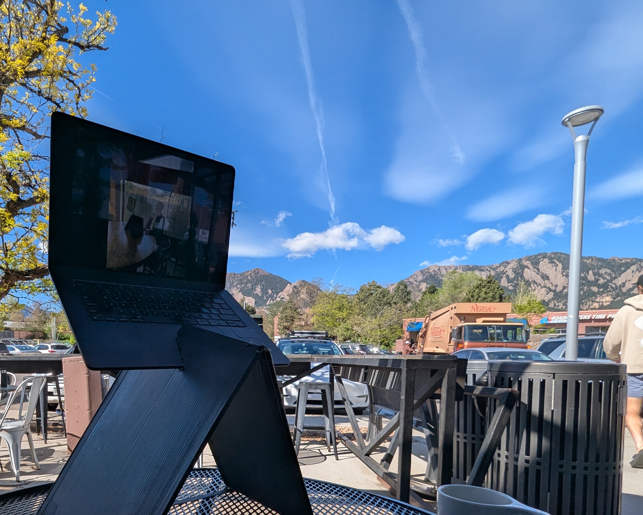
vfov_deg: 65.1
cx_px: 214
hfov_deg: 77.8
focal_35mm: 20
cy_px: 367
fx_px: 381
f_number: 2.2
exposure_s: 1/1089
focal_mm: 1.95
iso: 49
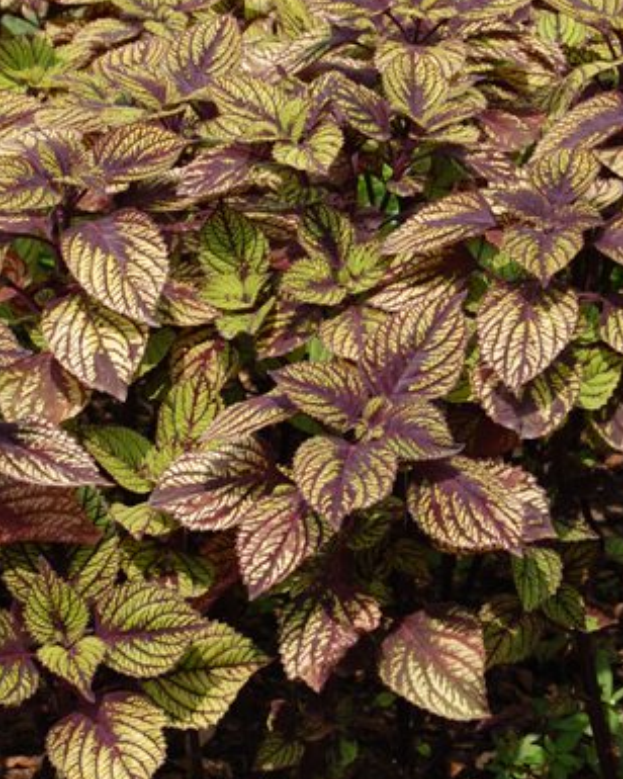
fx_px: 2968
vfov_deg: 14.9
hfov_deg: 12.0
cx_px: 299
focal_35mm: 129
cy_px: 293
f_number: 8
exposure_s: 1/250
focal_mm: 55
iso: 200
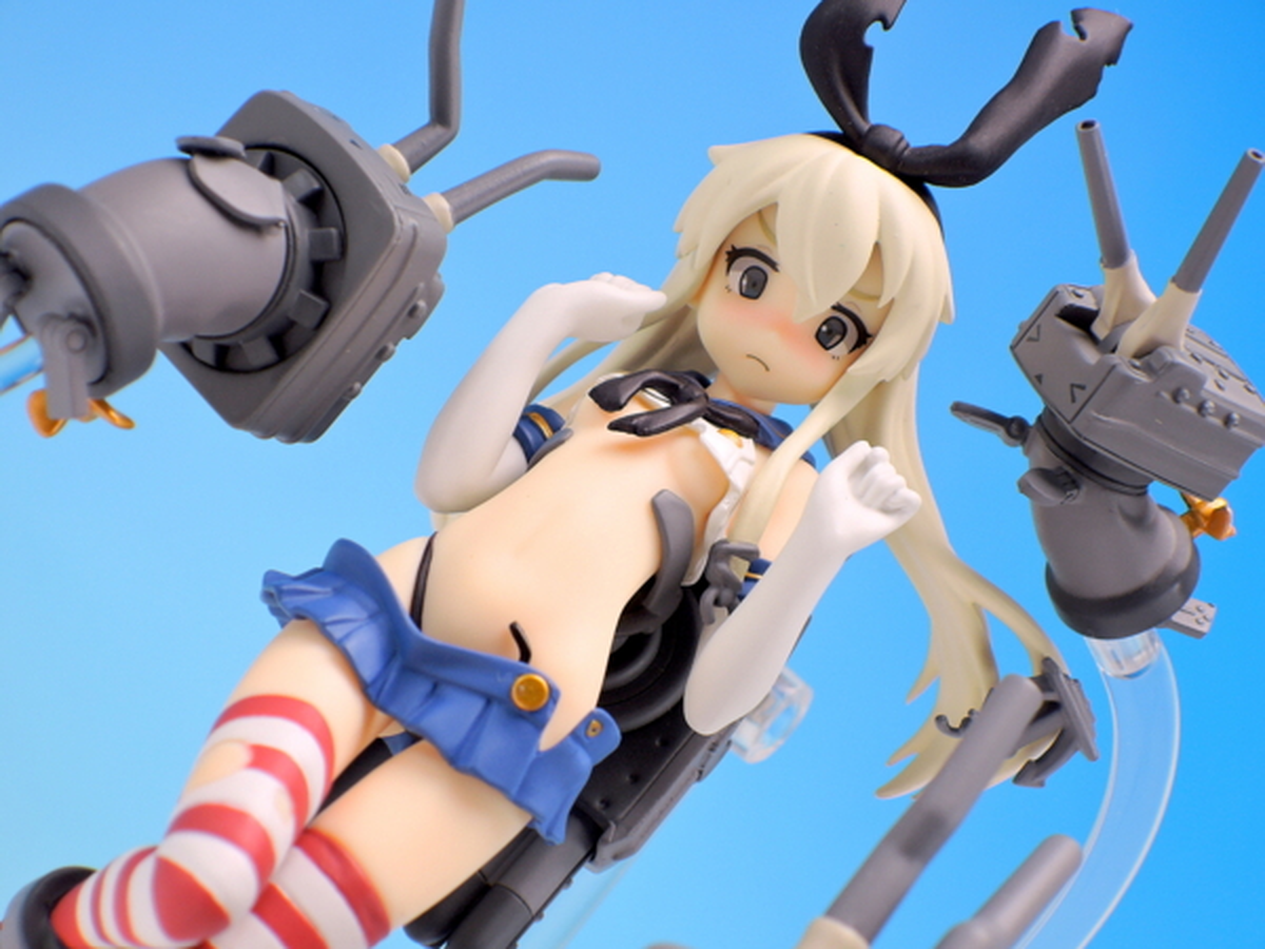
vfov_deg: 12.3
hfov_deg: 16.4
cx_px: 632
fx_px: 4385
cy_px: 474
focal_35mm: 120
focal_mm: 25.5
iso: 80
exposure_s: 1/3
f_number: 5.6
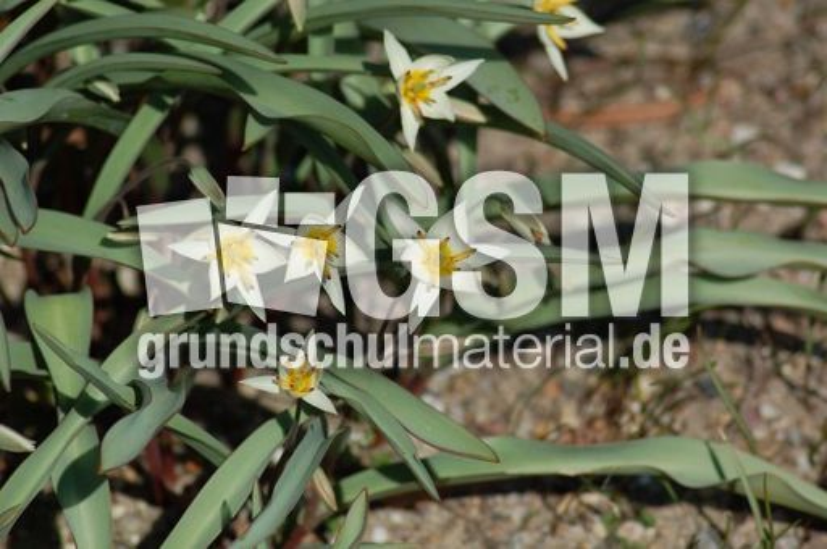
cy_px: 274
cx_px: 414
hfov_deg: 8.3
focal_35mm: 248
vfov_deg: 5.5
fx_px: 5678
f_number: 7.1
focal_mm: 165
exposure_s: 1/3200
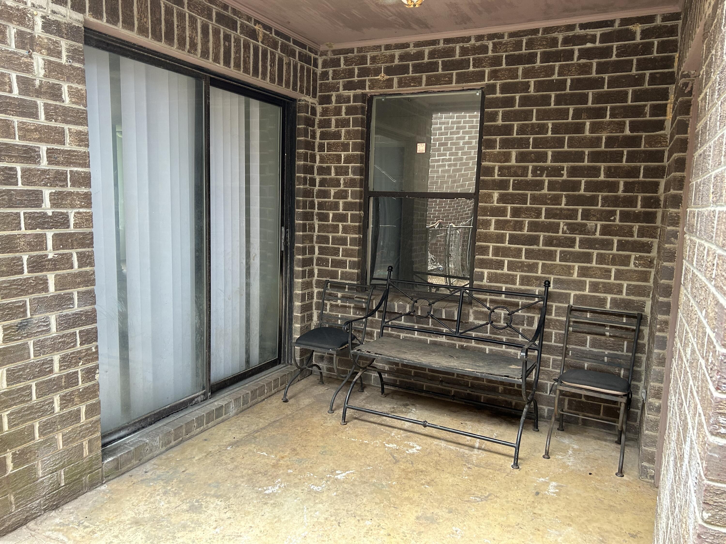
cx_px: 363
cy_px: 272
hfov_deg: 67.3
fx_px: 545
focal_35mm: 26
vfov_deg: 53.1
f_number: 1.5
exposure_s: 1/121
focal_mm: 5.7
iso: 125
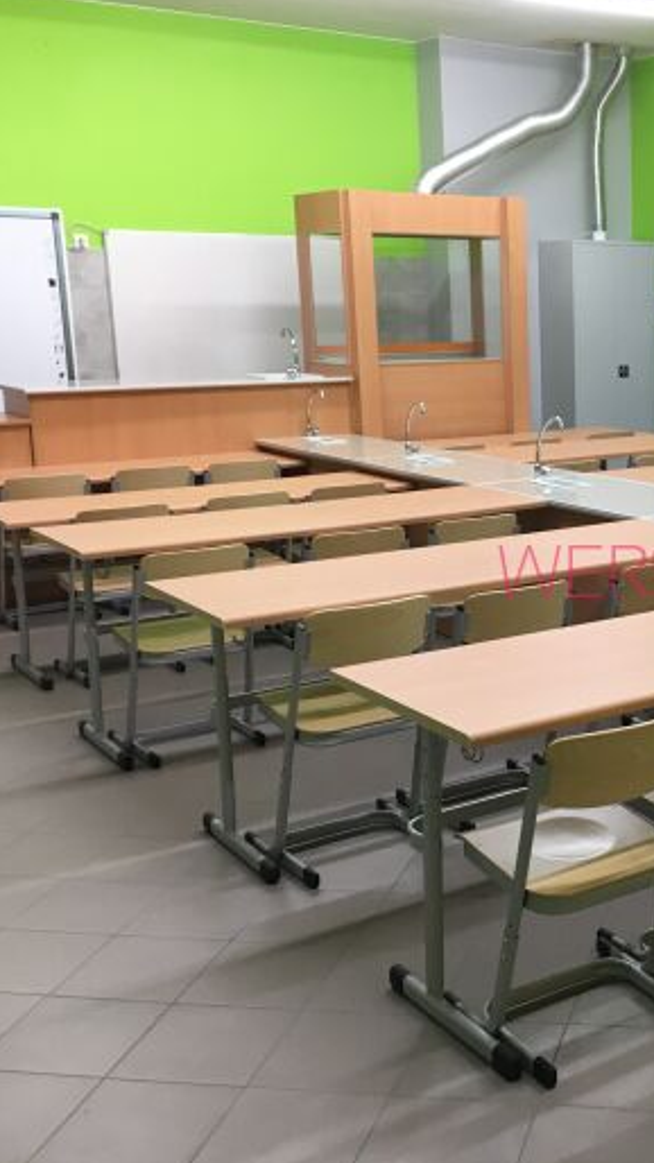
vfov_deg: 47.4
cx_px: 677
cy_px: 578
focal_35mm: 43
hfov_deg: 26.1
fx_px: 1326
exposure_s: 1/33
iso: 64
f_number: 2.2
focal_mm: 4.15
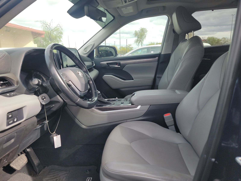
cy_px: 90
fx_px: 167
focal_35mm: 24
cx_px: 120
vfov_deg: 56.8
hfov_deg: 71.6
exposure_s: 1/124
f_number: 1.8
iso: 50
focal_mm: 6.7
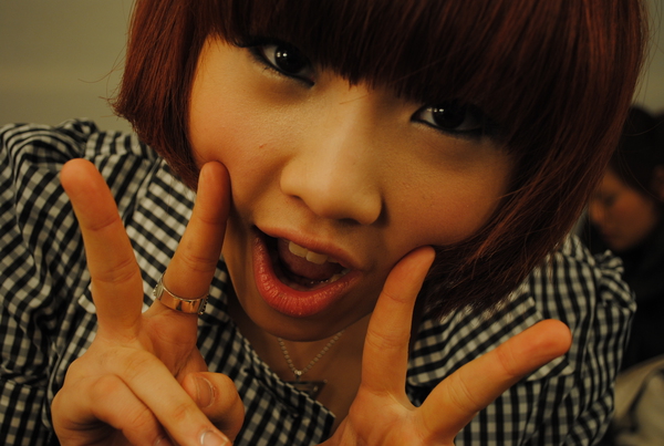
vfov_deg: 25.9
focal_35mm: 52
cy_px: 223
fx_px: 970
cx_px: 332
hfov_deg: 37.8
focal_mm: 35
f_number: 5
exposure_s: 1/30
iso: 200
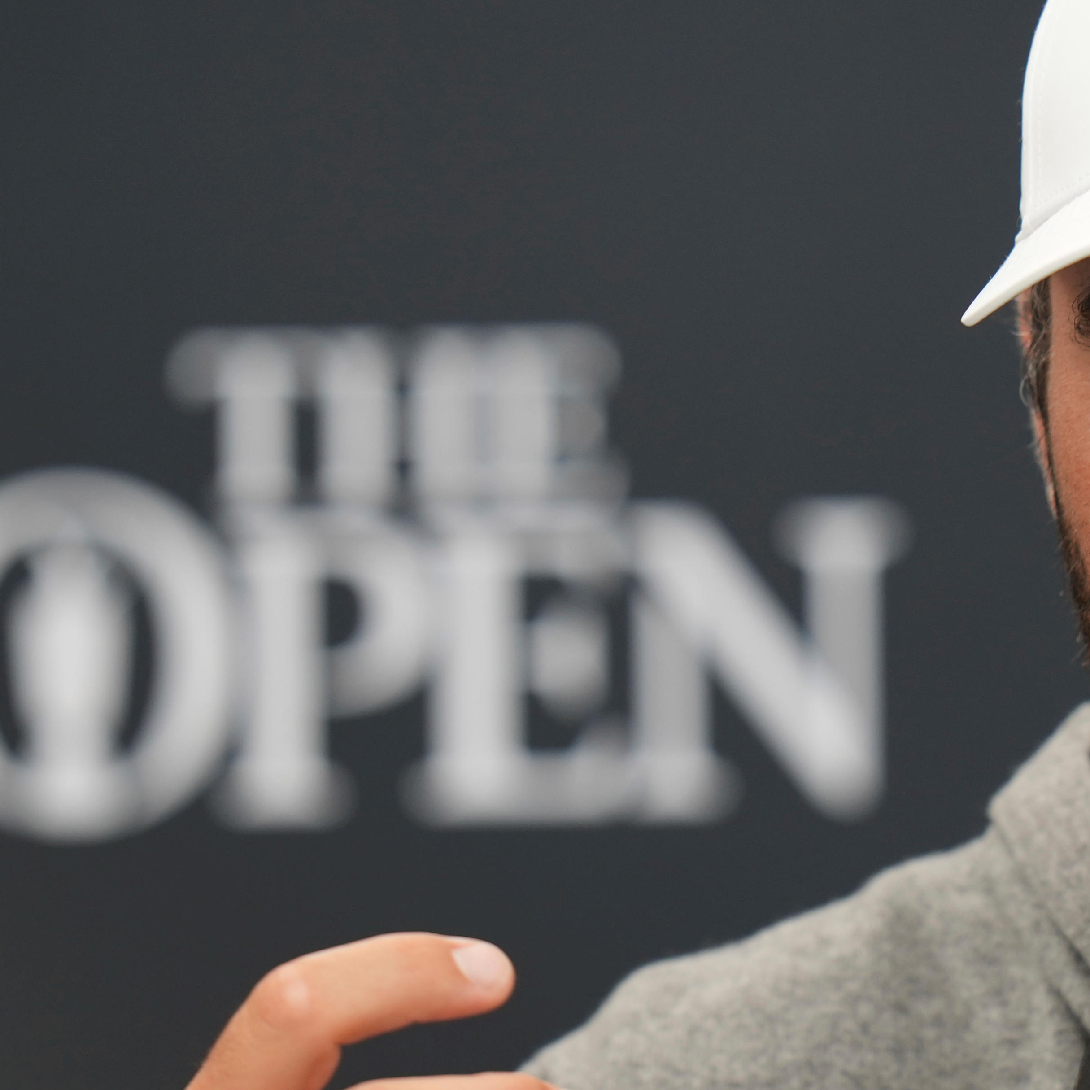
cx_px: 928
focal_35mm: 1049
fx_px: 37371
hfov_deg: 1.7
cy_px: 547
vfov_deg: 1.7
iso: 400
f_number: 2.8
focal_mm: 400
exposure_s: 1/320
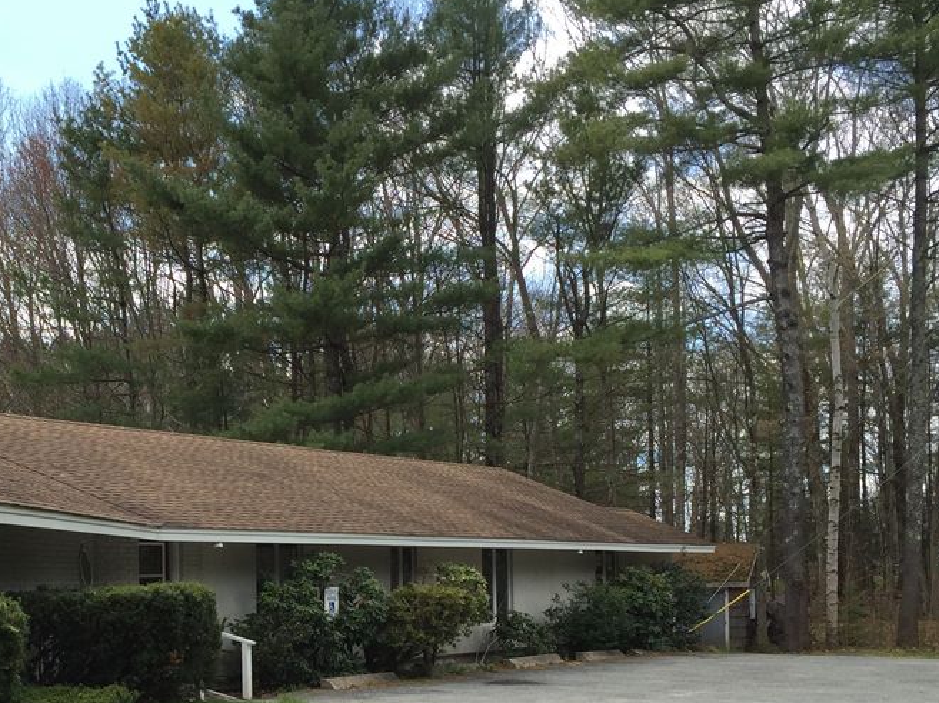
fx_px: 1437
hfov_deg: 35.3
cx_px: 227
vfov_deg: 26.7
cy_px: 604
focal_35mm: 53
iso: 32
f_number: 2.2
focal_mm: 4.15
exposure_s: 1/824
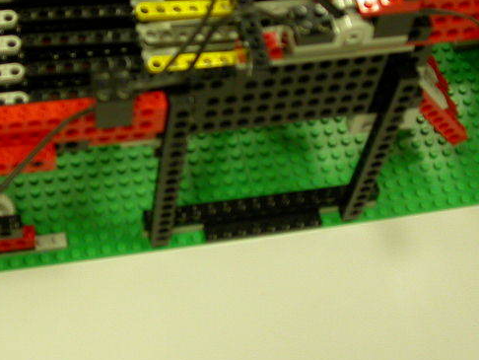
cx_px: 132
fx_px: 1108
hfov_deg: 24.2
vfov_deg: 18.3
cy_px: 90
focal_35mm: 80
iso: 100
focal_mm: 7.85
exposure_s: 1/12.9
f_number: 2.6
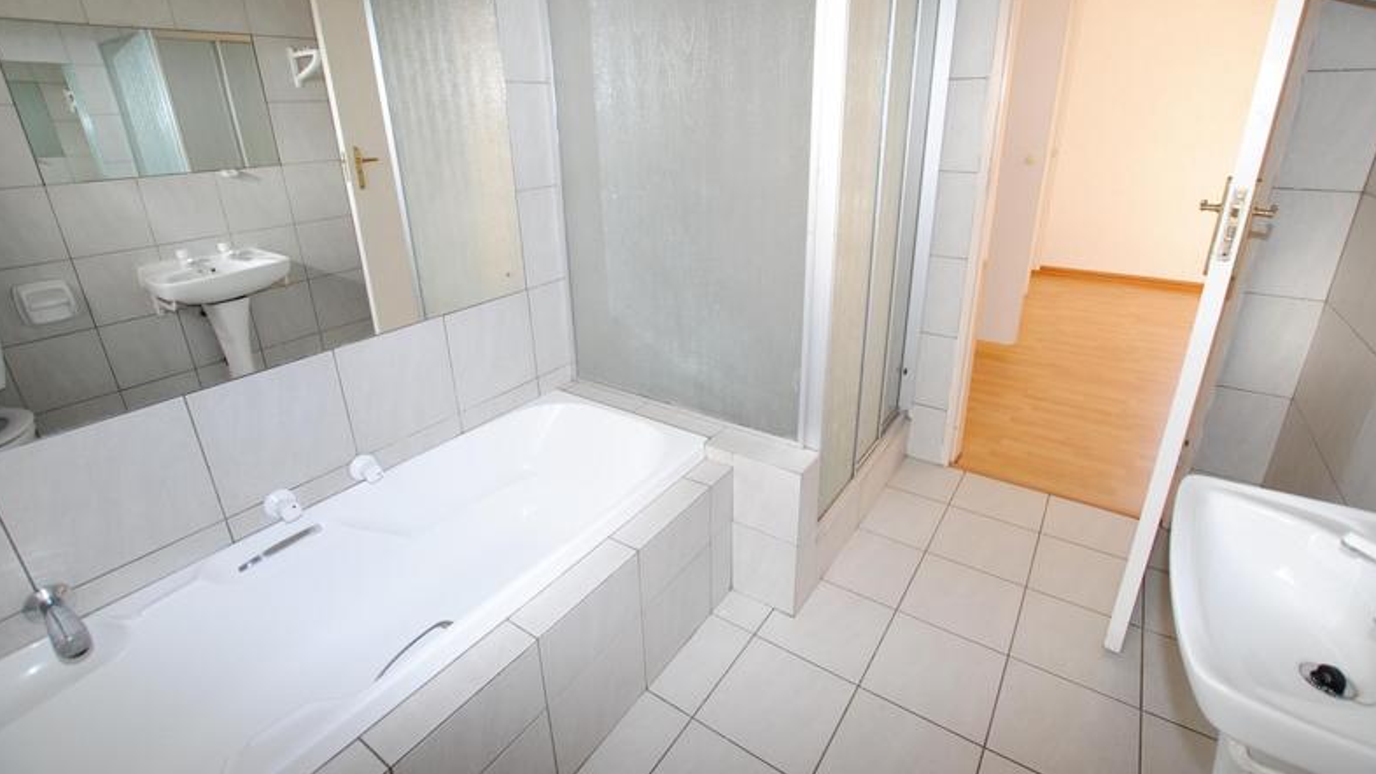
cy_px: 346
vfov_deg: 66.9
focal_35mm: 16
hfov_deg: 99.4
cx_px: 692
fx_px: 584
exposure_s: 1/80
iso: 200
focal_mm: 10
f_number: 4.5
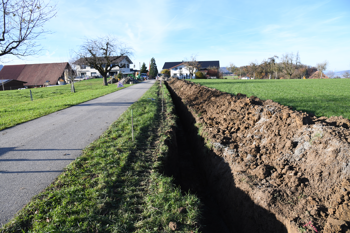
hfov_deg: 73.7
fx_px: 233
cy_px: 116
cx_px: 175
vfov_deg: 53.1
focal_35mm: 24
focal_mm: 24
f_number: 8
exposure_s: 1/800
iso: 800
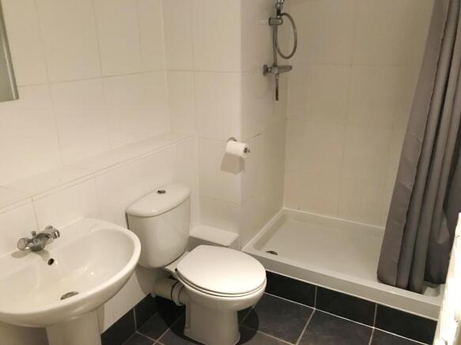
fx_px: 373
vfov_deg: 49.7
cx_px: 230
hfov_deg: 63.5
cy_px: 172
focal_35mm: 28
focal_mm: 3.99
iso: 100
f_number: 1.8
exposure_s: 1/11
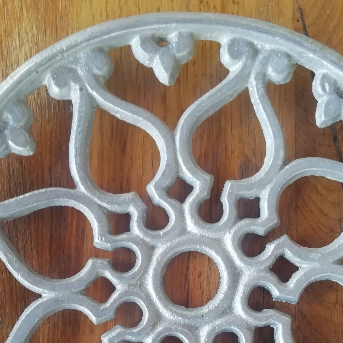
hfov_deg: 37.5
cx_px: 179
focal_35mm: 45
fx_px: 504
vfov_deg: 36.2
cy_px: 280
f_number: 2.2
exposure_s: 1/50
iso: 64
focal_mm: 3.21
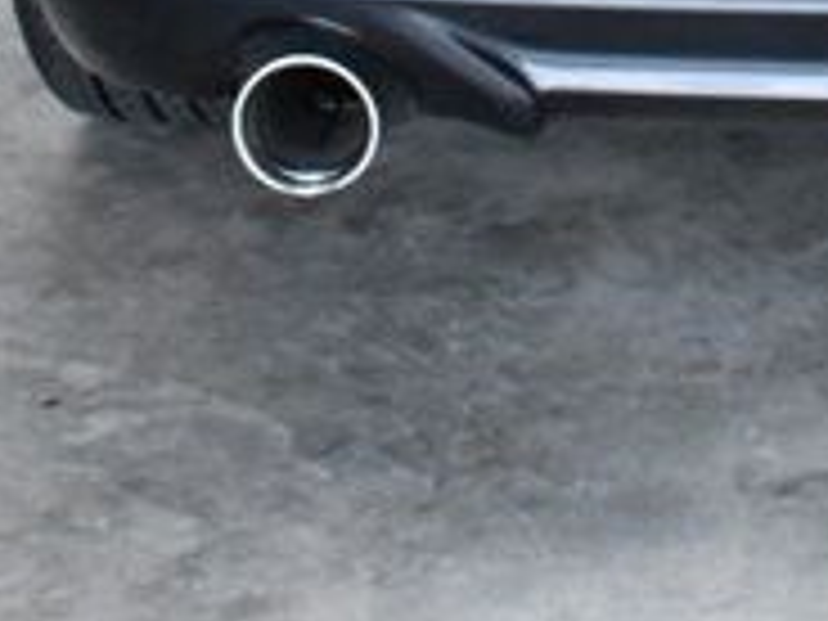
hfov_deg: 9.3
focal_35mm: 209
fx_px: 4999
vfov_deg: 6.7
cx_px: 1184
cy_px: -900
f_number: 10
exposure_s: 1/400
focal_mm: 26
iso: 2500
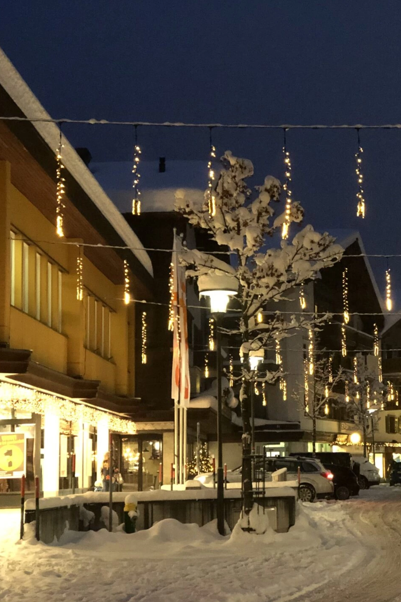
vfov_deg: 25.4
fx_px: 1336
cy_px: 301
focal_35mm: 80
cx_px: 396
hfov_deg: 16.7
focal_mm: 6.6
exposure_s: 1/33
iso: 1250
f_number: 2.8
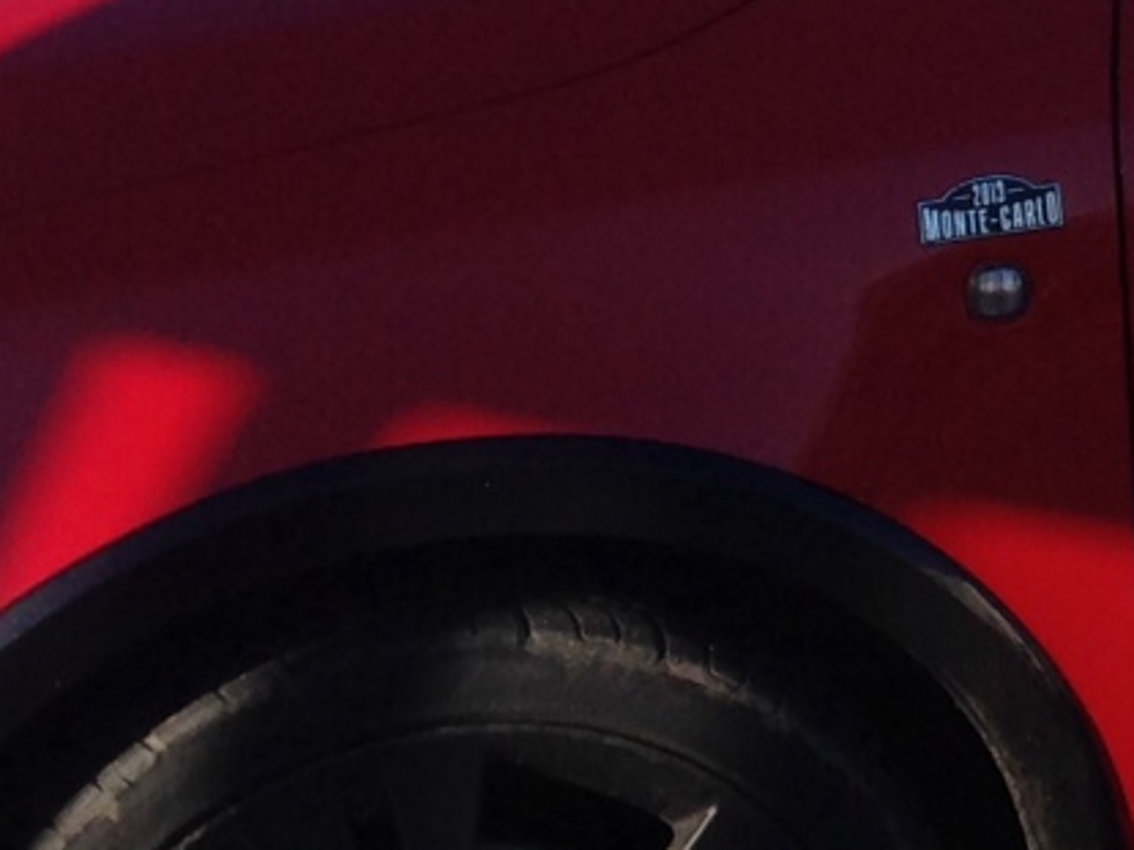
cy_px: -377
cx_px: 2320
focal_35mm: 163
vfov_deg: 8.9
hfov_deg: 11.0
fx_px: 5338
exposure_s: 1/1063
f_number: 2.4
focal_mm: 4.12
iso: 50
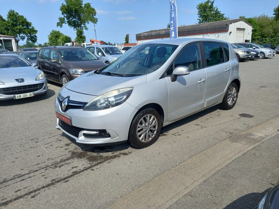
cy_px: 104
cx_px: 140
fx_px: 201
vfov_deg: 54.9
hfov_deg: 69.4
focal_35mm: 25
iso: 25
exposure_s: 1/697
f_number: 2
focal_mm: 4.6
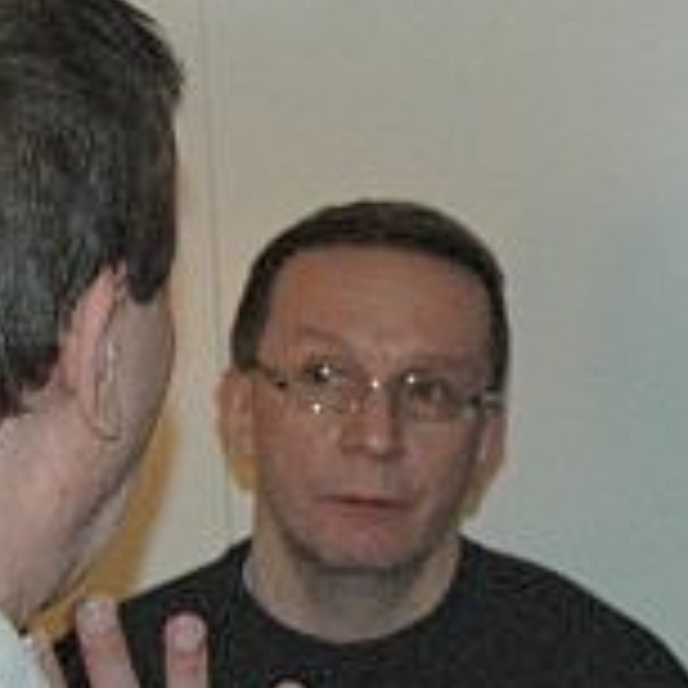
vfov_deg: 14.5
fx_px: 2698
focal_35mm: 120
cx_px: 328
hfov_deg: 14.5
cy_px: 490
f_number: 5
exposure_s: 1/60
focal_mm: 24
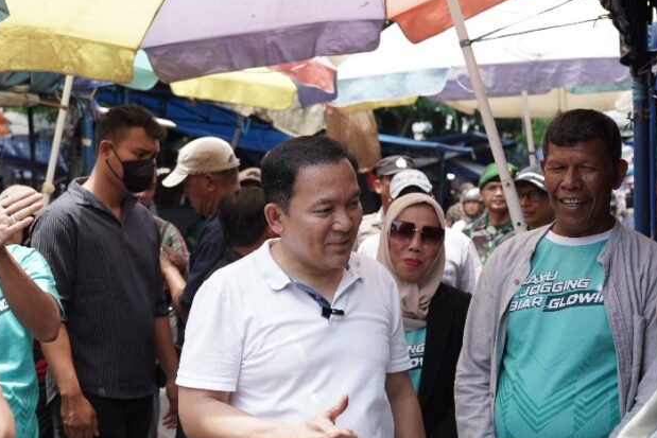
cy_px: 243
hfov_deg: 32.4
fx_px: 1132
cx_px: 332
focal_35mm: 62
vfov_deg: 21.9
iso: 640
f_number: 5.6
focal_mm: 50
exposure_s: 1/833
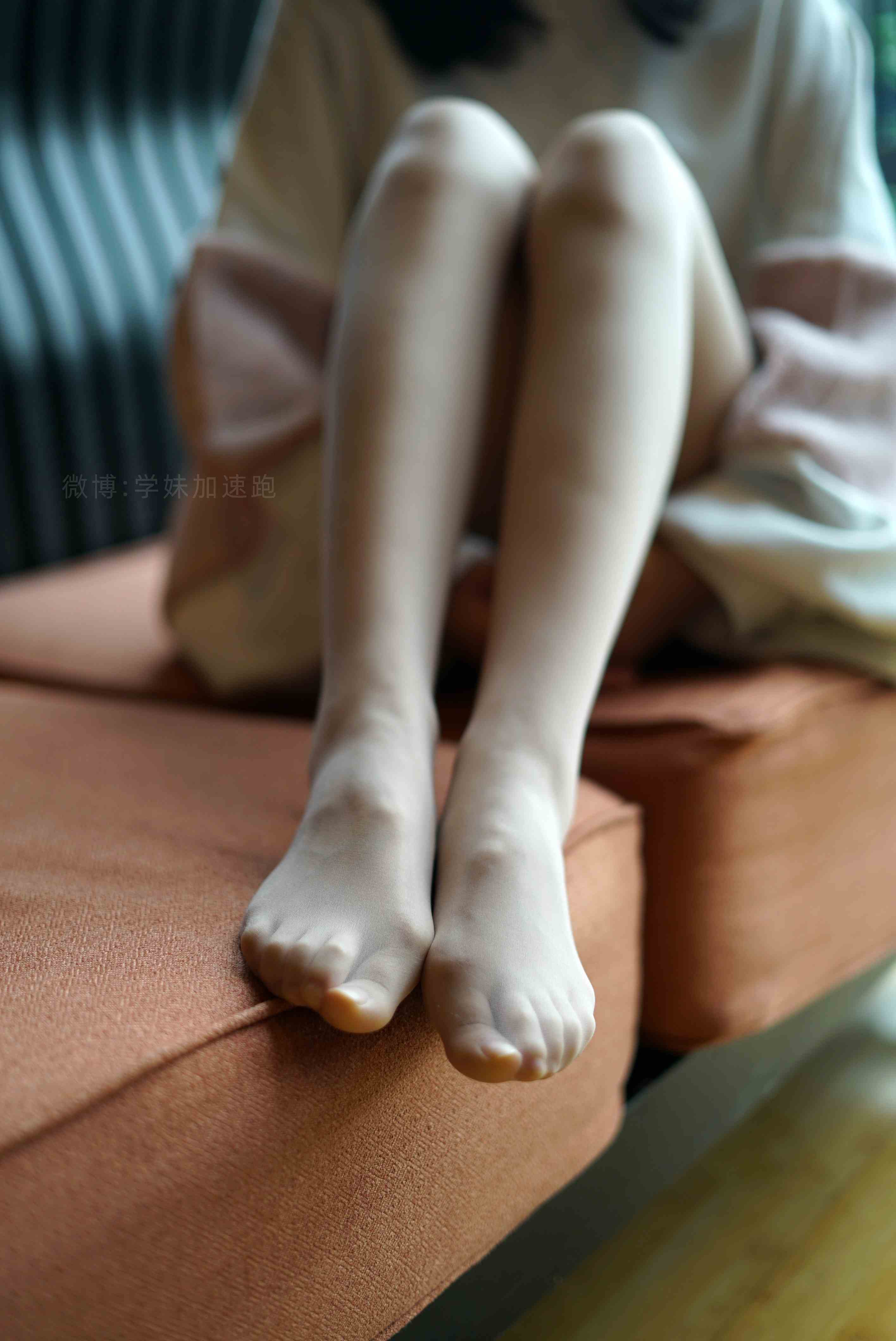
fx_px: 1864
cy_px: 670
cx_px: 448
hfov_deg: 27.0
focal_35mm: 50
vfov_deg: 39.6
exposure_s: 1/400
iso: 200
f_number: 1.8
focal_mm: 50
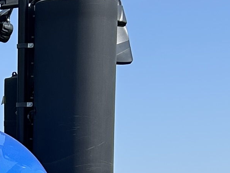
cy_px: 299
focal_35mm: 174
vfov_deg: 8.3
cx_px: -126
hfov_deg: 10.9
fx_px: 1157
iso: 50
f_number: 1.5
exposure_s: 1/3165
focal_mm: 5.7
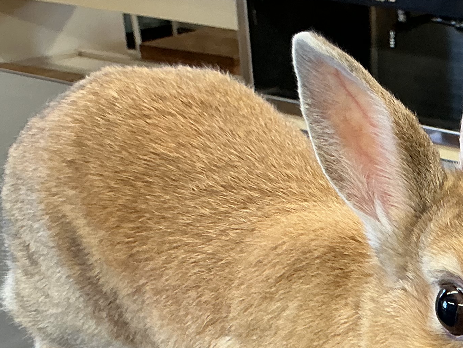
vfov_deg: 16.5
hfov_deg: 21.6
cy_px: 413
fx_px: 1150
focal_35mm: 86
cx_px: 504
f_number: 1.8
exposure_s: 1/60
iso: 64
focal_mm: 3
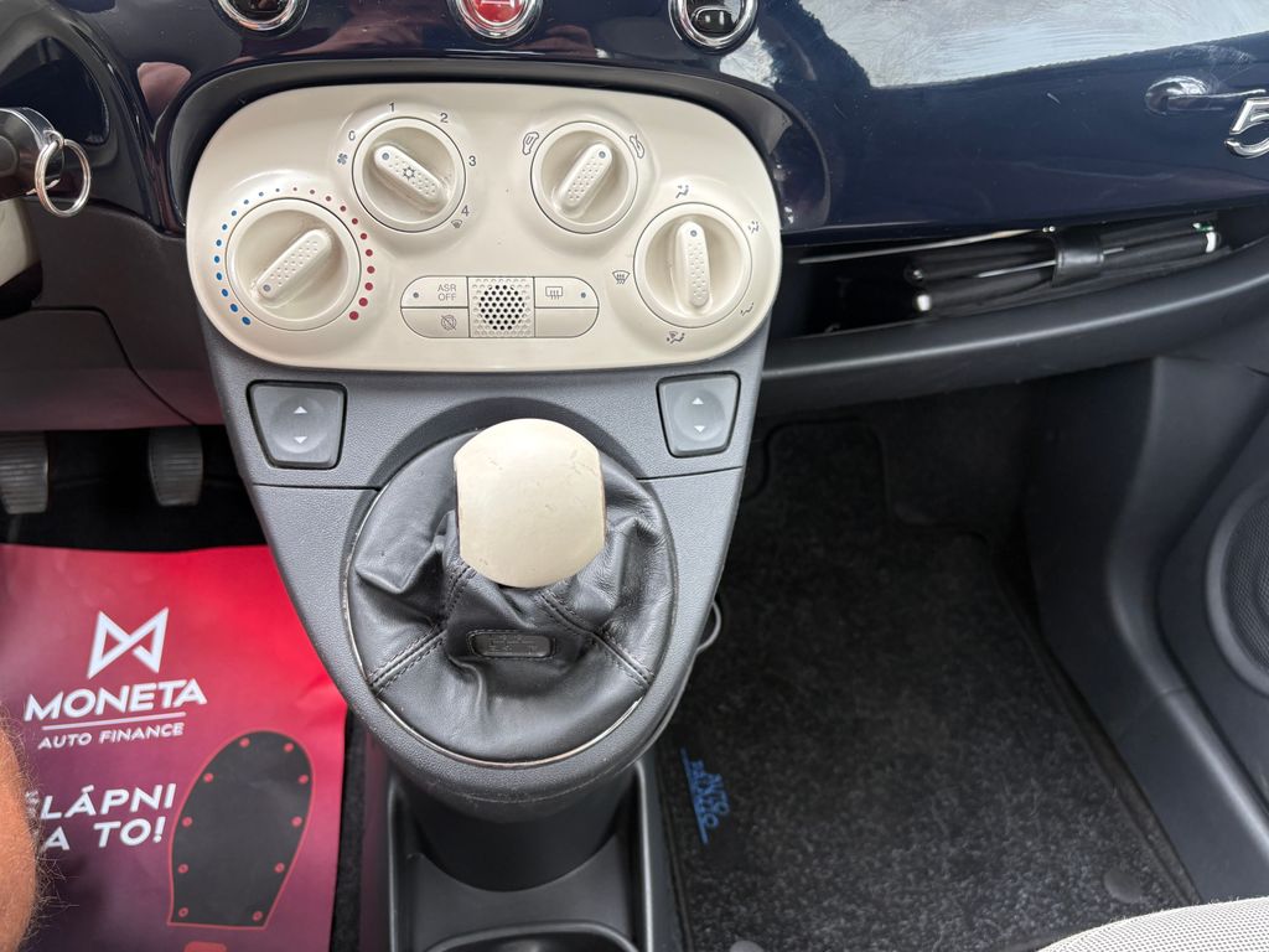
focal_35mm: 26
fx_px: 953
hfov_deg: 67.3
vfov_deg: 53.1
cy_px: 476
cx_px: 634
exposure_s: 1/121
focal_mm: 5.96
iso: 80
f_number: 1.6
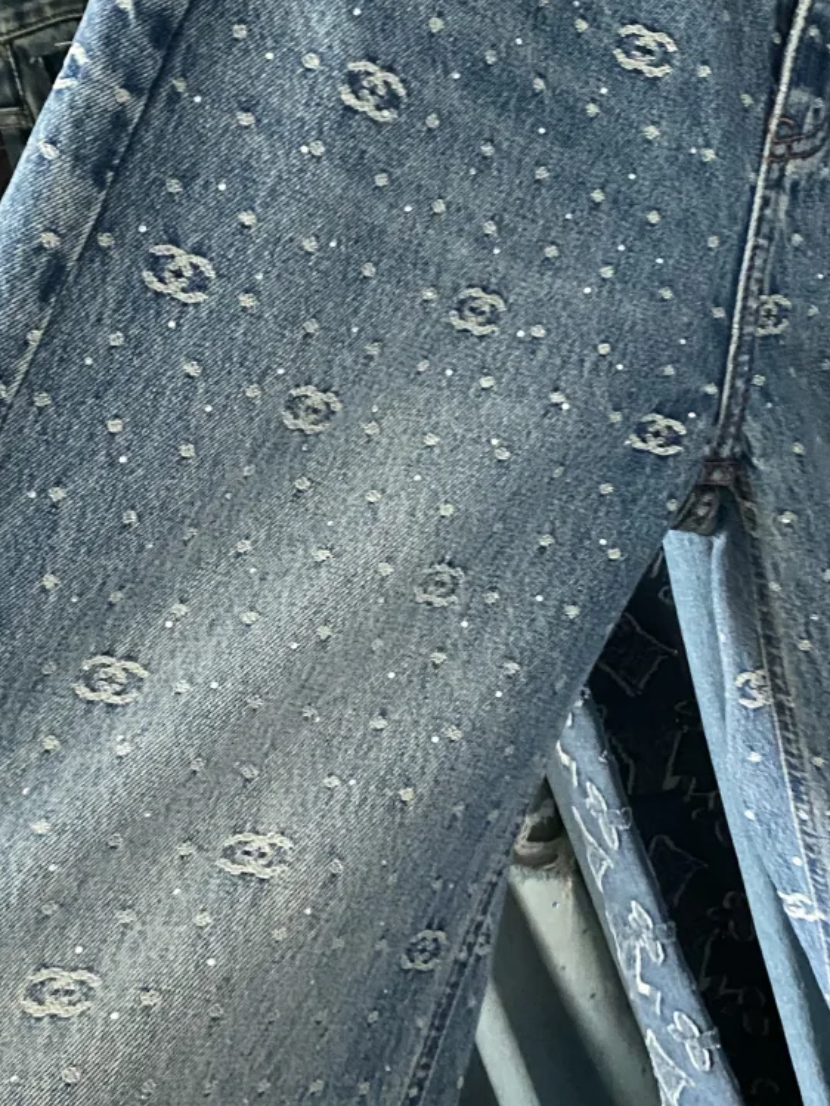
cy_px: 546
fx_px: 1598
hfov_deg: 29.1
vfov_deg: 38.2
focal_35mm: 50
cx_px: 349
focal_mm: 4.25
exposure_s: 1/30
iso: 640
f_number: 1.8
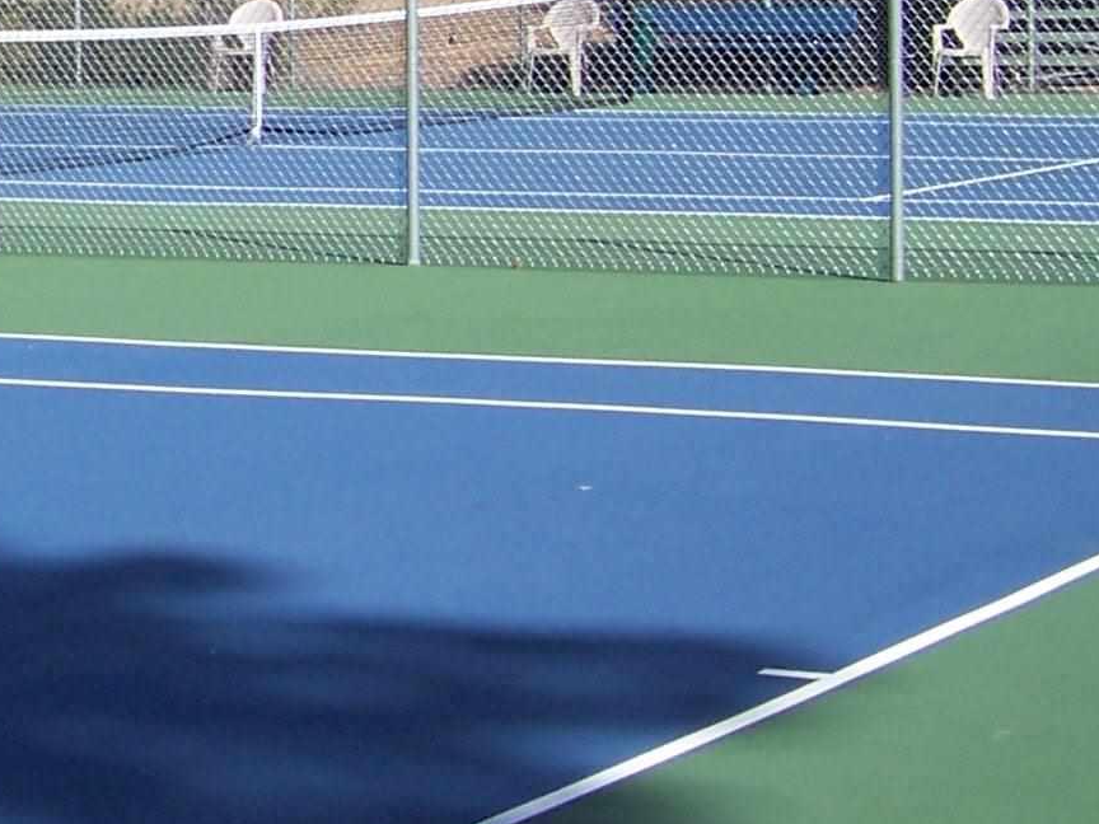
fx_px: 4064
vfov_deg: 11.5
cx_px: -303
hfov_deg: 14.8
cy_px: 186
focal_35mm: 128
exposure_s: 1/1000
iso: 64
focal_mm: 5.85
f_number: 2.8
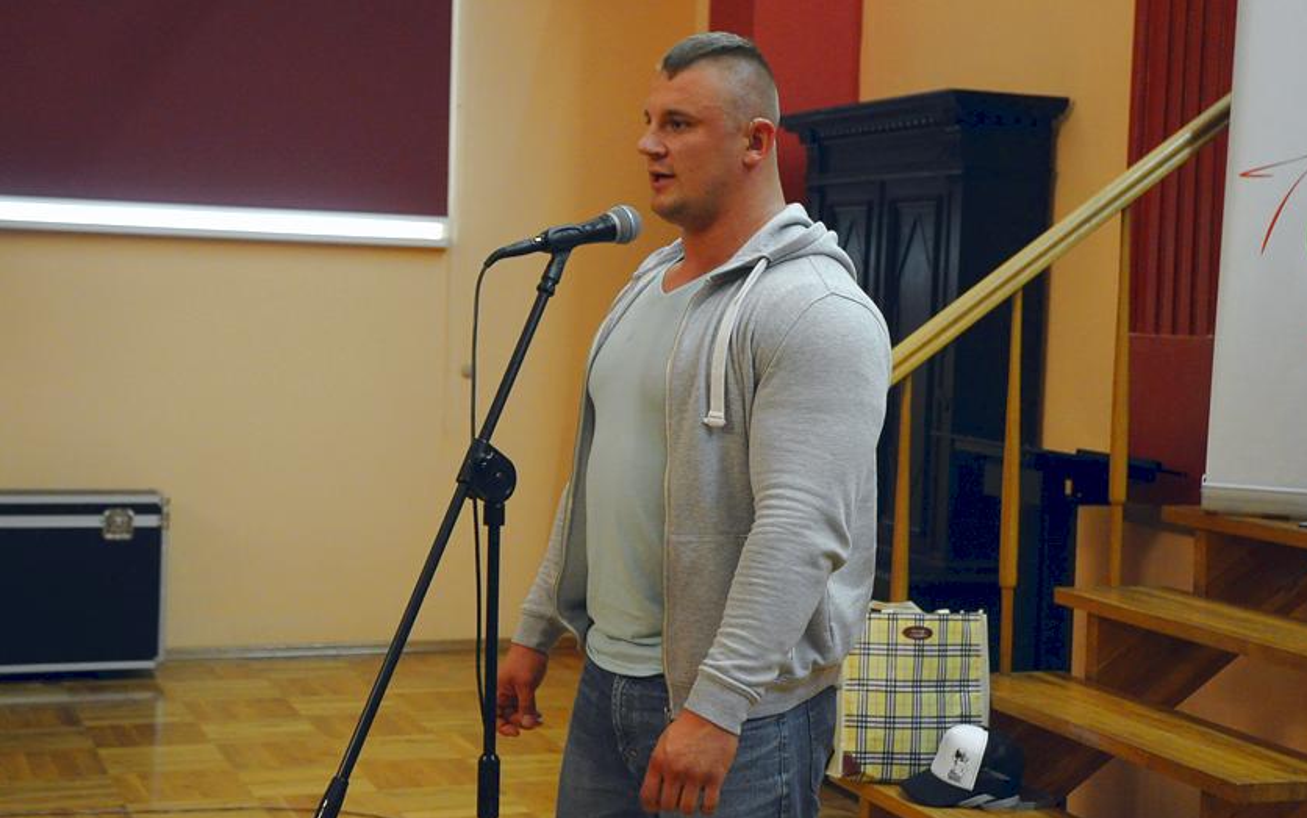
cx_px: 663
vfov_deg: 22.0
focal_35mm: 59
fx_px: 2102
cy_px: 389
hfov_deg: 34.5
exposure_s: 1/100
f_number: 5
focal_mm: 38
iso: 2500
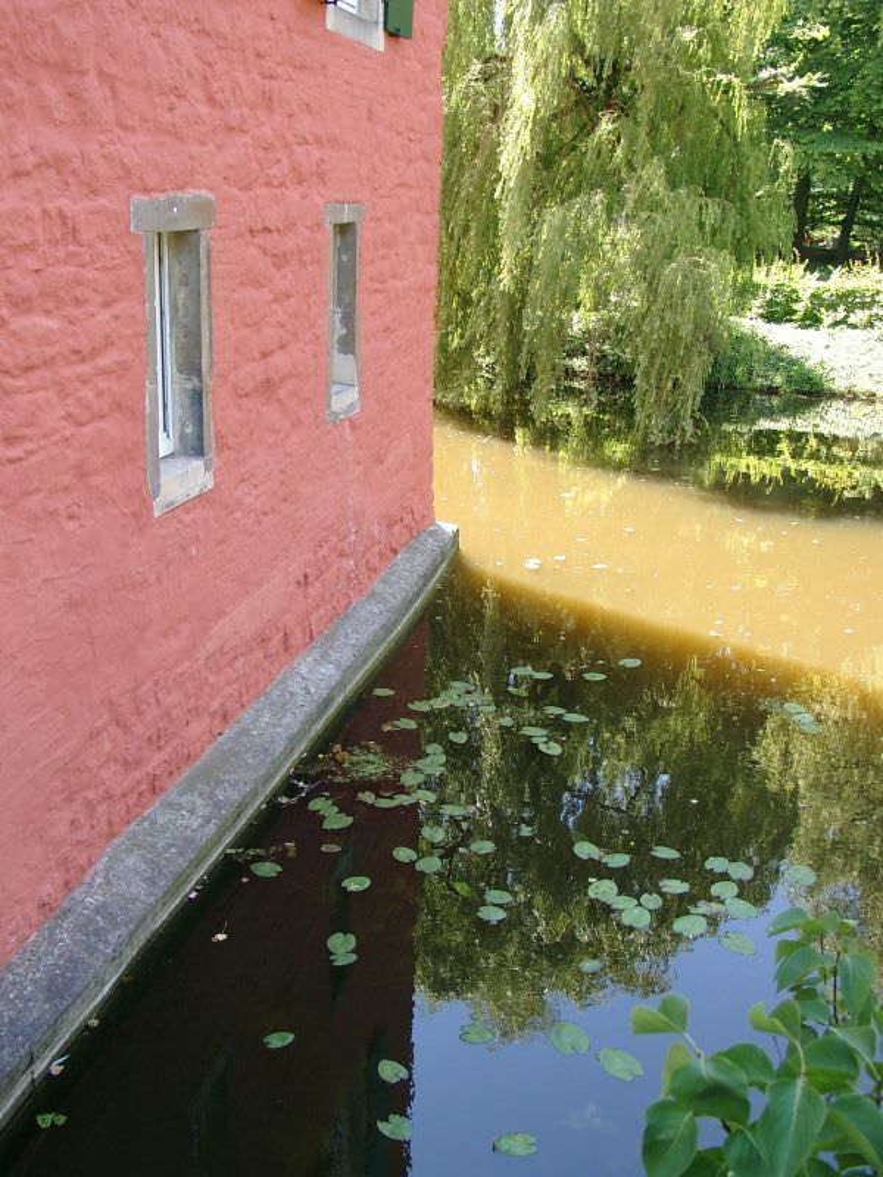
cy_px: 588
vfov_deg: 54.0
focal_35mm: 34
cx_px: 442
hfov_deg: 41.8
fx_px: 1156
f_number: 2.8
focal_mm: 7.13
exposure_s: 1/98.7
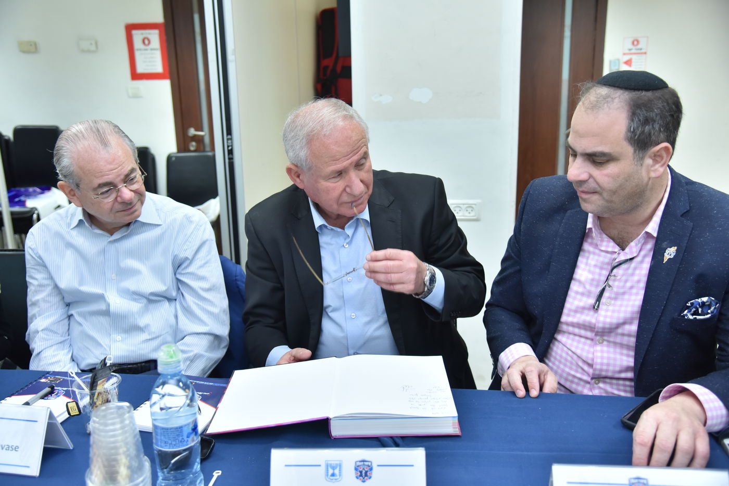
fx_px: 709
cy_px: 243
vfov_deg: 37.9
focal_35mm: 35
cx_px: 364
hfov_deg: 54.4
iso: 1600
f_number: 4
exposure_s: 1/160
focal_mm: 35
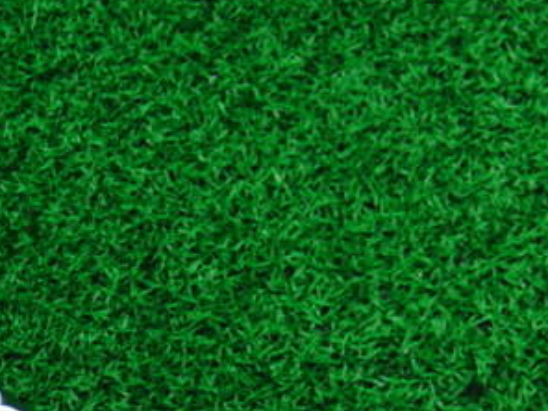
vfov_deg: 18.1
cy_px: 389
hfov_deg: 23.1
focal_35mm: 80
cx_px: -41
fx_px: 1266
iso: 400
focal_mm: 6.42
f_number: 3.6
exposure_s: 1/40
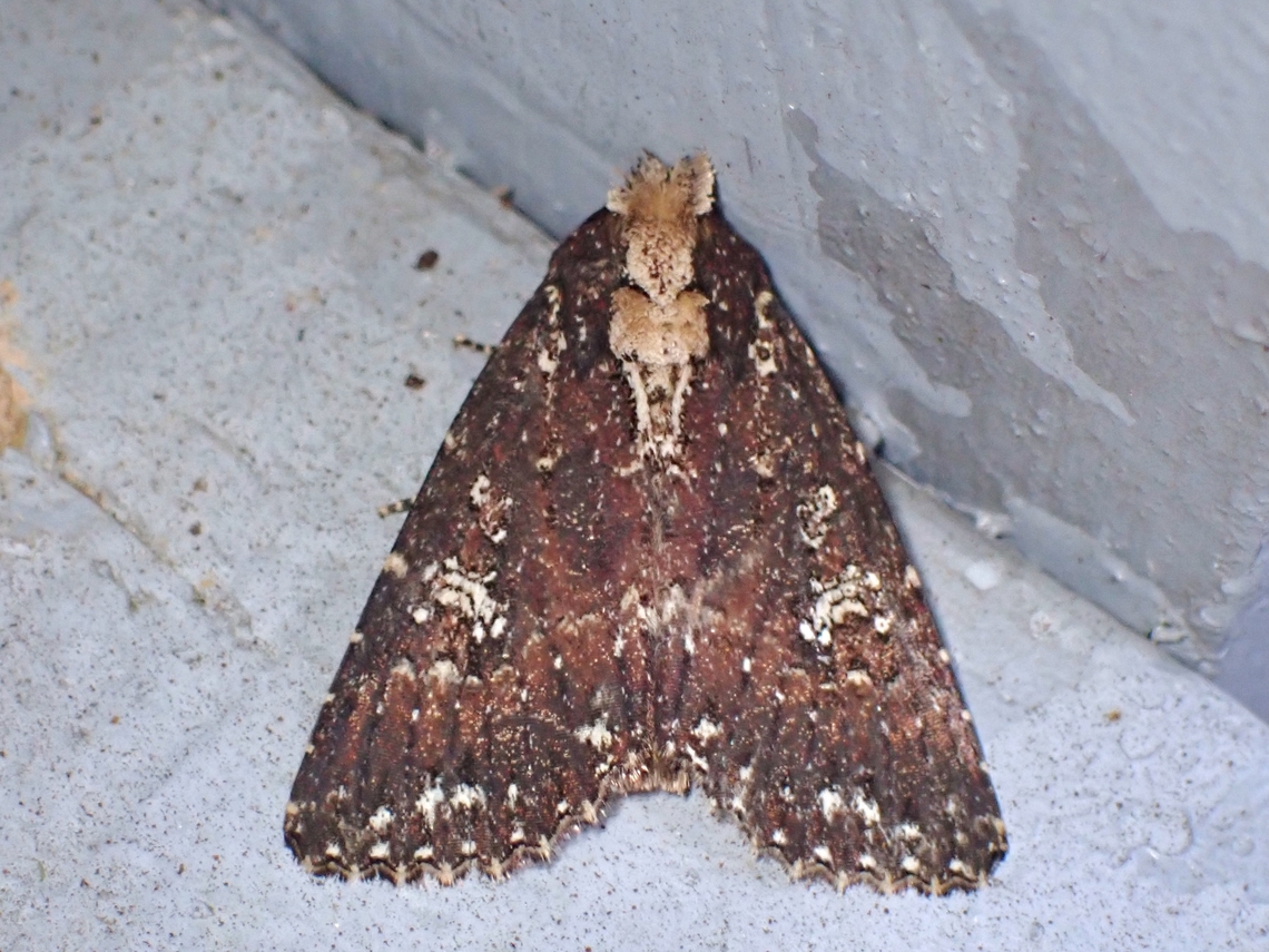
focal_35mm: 100
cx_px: 634
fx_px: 3666
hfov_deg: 19.6
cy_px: 476
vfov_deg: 14.8
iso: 500
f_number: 14
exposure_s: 1/100
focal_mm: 18
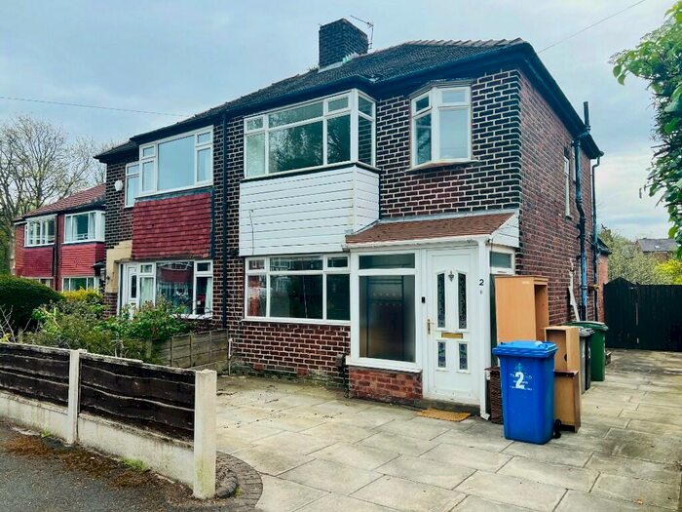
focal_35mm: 26
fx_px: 512
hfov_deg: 67.3
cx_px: 341
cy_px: 256
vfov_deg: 53.1
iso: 50
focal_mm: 5.7
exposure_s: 1/1377
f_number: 1.5
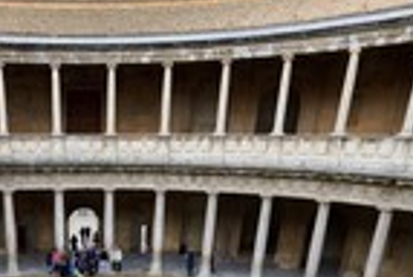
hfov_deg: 45.1
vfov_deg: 26.8
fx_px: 471
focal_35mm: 41
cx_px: 87
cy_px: 375
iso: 1600
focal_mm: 14
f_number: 8
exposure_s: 1/125
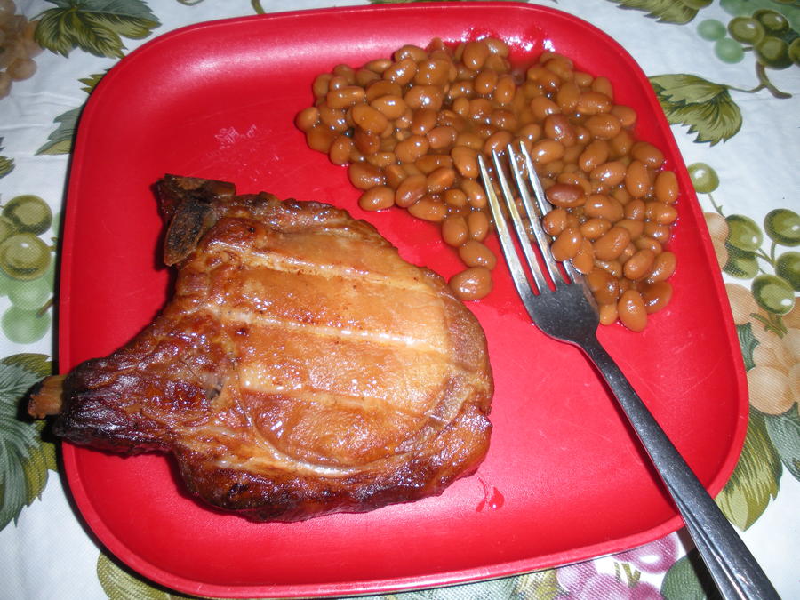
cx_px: 400
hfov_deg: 51.4
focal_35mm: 36
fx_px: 832
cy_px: 300
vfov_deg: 39.7
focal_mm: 6.3
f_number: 3.5
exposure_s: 1/60
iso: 64
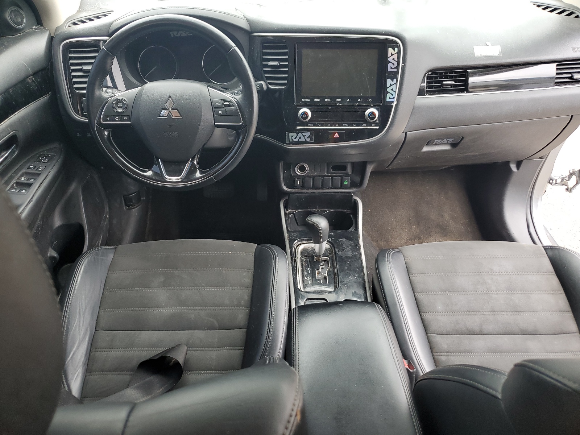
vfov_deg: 53.1
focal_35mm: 26
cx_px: 290
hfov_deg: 67.3
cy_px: 218
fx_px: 436
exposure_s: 1/120
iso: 66
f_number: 1.5
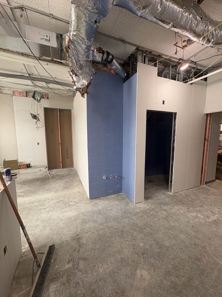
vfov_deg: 102.1
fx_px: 120
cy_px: 148
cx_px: 111
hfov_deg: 85.7
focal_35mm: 14
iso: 125
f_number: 2.2
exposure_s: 1/60
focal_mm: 2.22
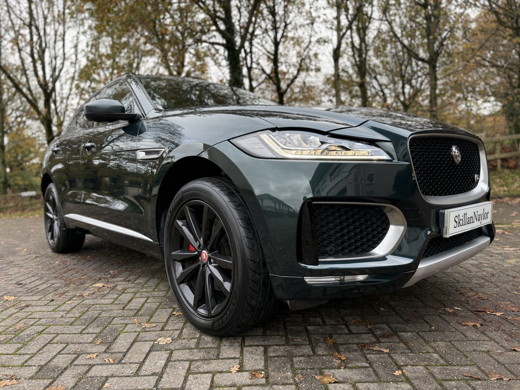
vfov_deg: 56.8
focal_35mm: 24
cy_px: 195
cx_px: 260
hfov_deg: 71.6
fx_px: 361
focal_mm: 6.76
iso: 160
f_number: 1.78
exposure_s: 1/121
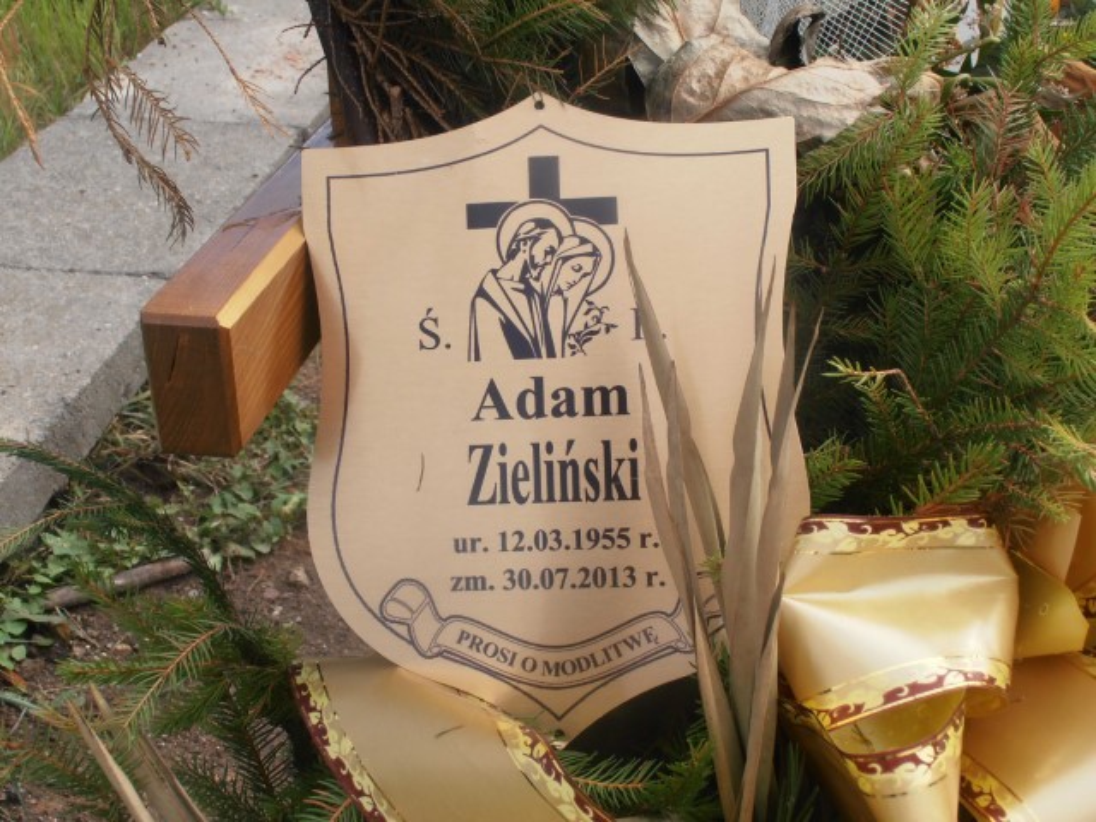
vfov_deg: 25.7
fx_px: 1805
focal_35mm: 57
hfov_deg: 33.8
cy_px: 411
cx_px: 548
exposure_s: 1/80
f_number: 11
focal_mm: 10.04
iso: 80
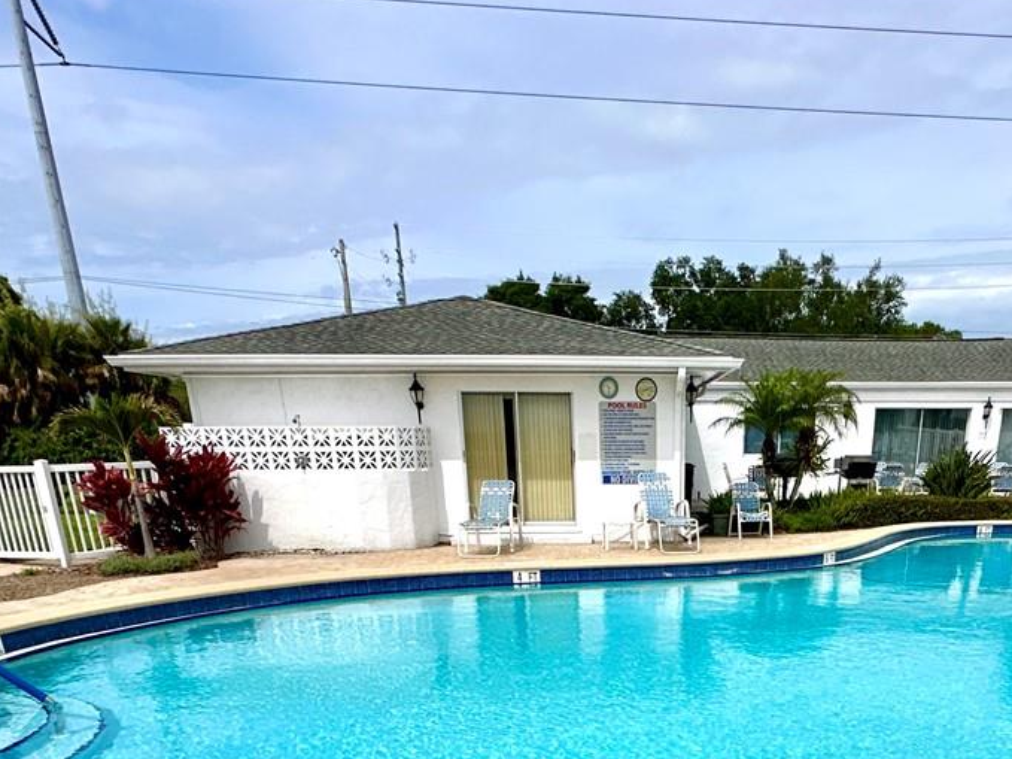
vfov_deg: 35.2
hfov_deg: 54.5
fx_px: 965
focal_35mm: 33
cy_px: 880
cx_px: 654
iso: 50
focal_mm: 2.22
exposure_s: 1/4464
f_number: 2.2
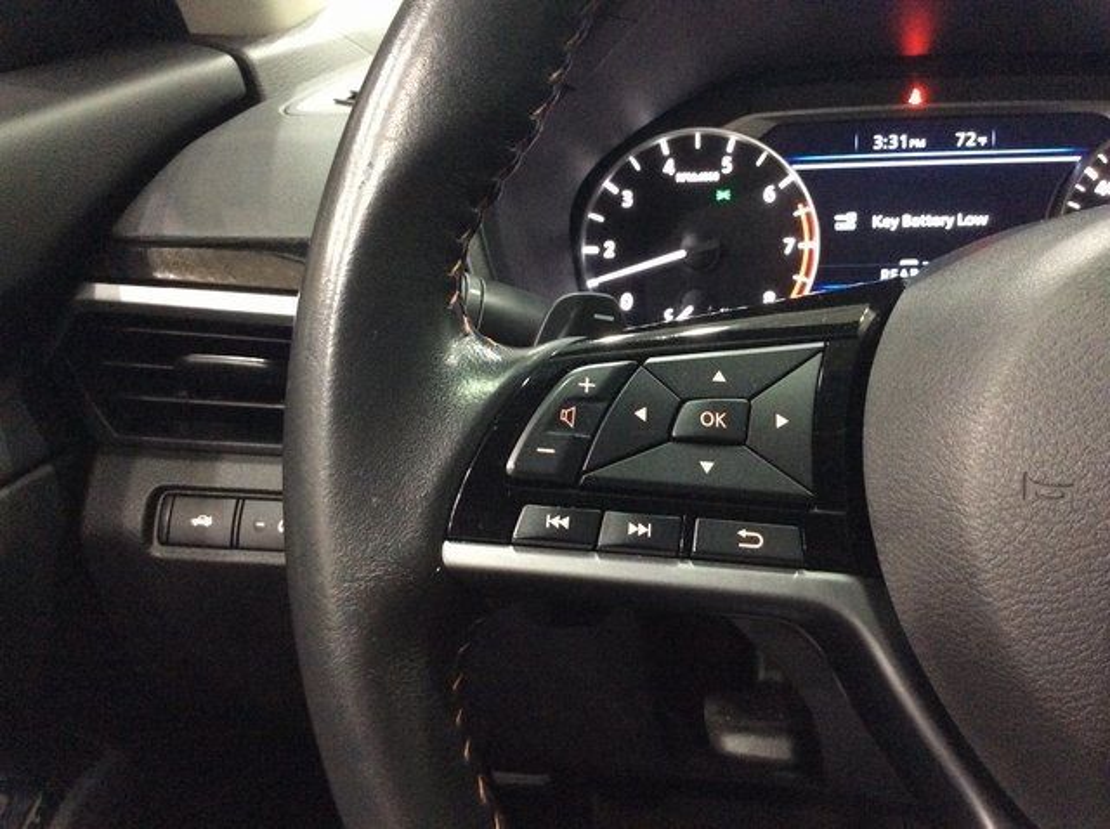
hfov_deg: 56.9
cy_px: 414
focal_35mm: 32
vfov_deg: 44.1
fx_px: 1025
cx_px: 555
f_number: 2.4
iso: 320
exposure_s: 1/15
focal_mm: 3.3
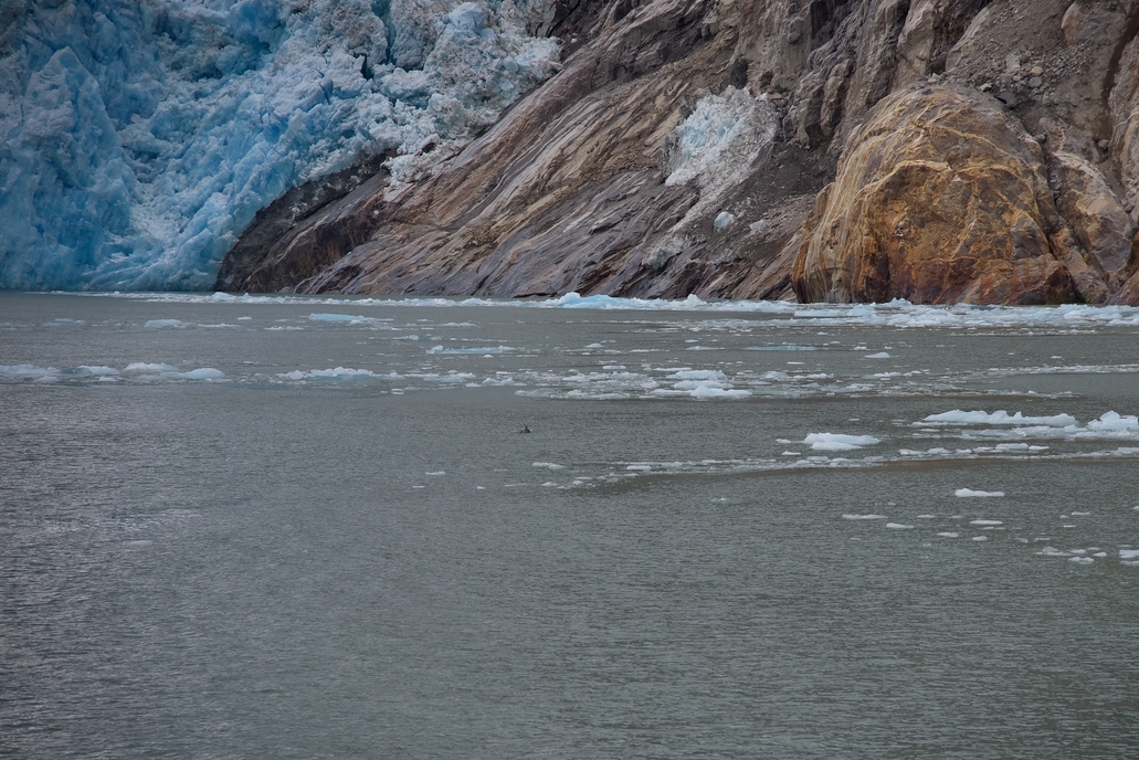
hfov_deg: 13.8
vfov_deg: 9.2
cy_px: 419
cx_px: 647
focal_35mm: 149
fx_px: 4715
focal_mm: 120
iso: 140
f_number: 4
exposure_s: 1/250
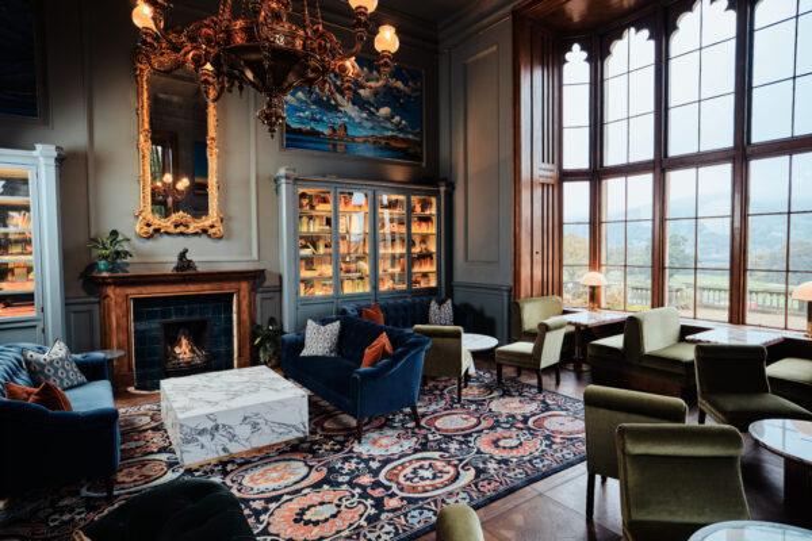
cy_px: 270
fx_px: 451
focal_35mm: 20
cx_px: 406
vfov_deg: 61.9
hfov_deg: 84.0
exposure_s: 1/60
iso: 800
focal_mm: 13
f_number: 2.8
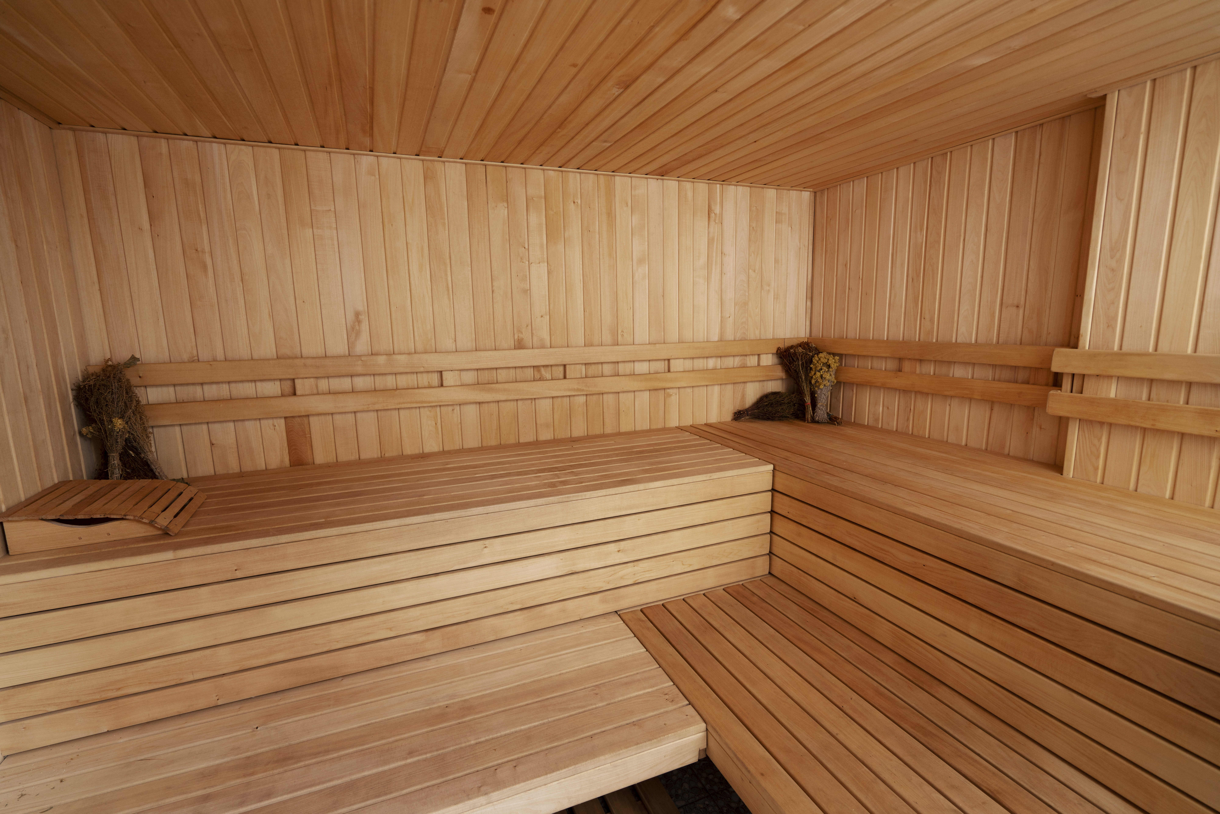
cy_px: 407
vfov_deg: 73.8
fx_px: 542
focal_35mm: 16
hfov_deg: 96.7
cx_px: 610
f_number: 4
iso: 250
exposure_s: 1/160
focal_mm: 16
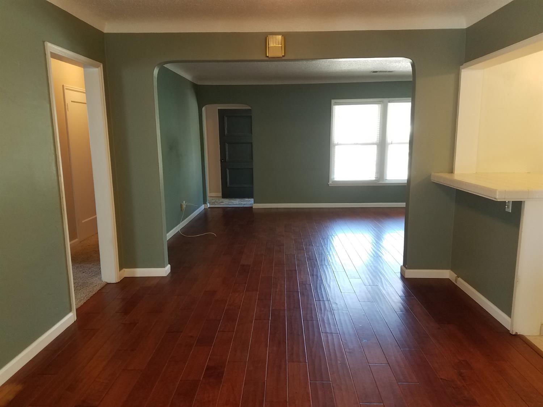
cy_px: 204
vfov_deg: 53.0
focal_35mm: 26
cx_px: 272
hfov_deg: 67.3
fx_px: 408
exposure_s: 1/24
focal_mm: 4.2
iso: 100
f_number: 1.7
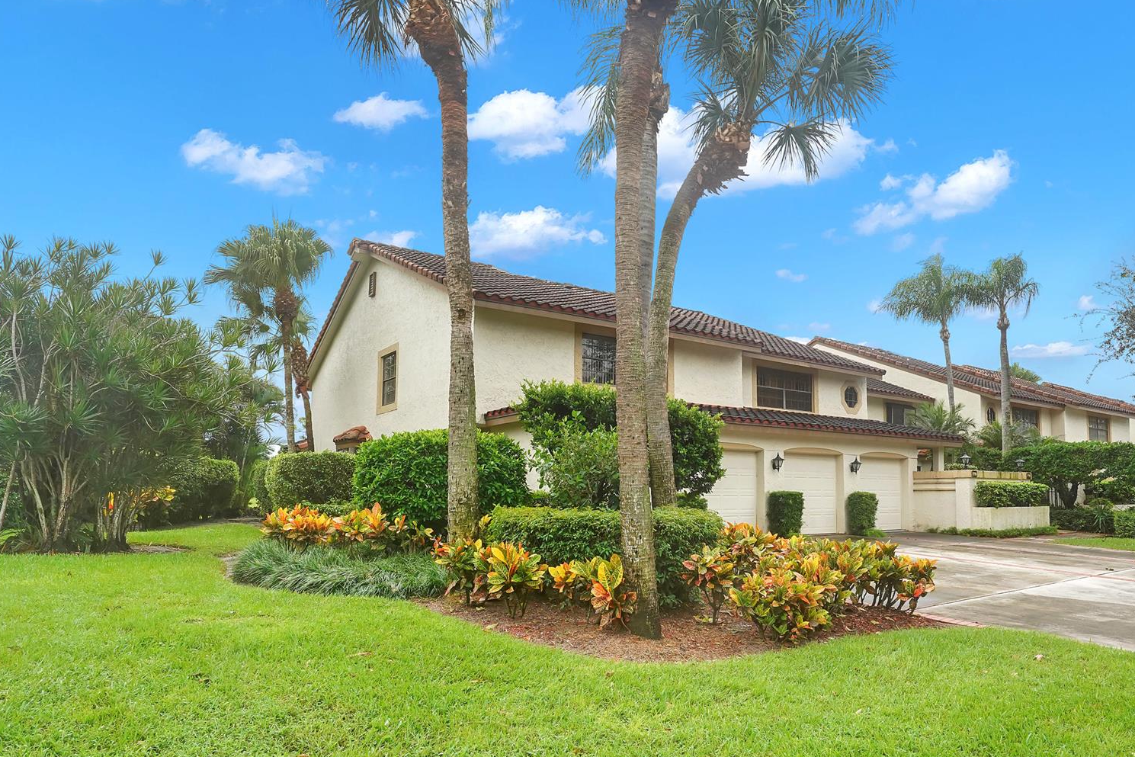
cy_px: 443
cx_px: 614
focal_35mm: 22
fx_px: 694
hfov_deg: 78.4
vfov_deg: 56.9
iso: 1600
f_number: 13
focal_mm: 16
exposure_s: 1/400
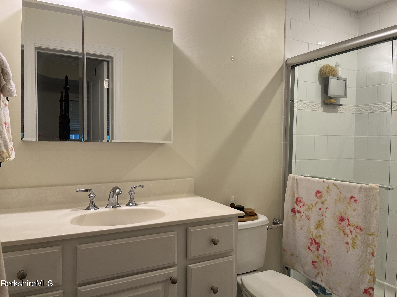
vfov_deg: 53.1
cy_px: 148
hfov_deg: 67.3
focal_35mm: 26
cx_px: 198
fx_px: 298
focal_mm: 5.1
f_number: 1.6
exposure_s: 1/120
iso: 125
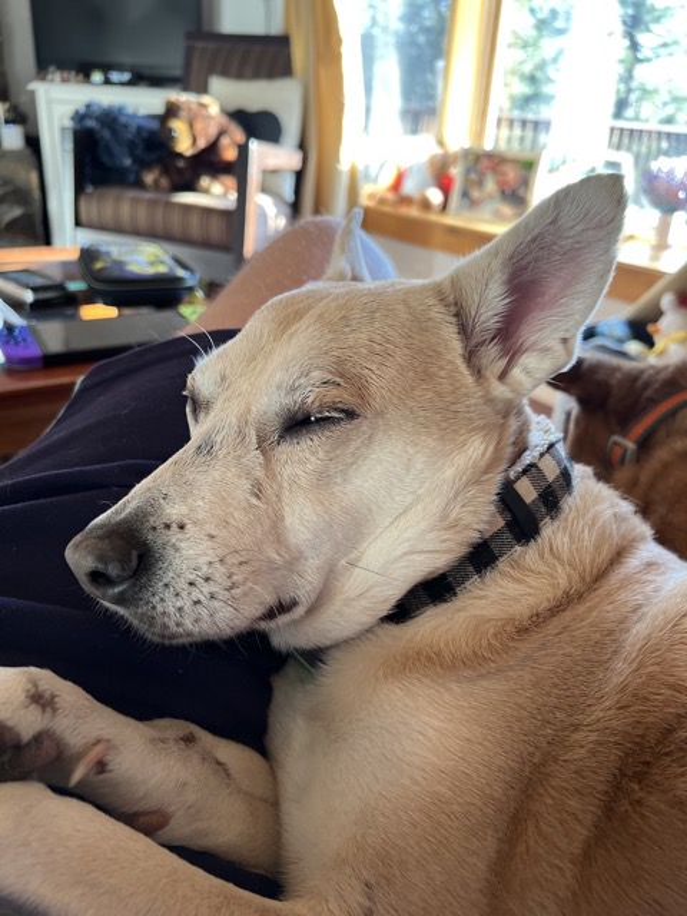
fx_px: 688
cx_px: 344
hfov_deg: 53.1
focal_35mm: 26
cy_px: 458
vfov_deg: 67.3
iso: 125
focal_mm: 5.7
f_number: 1.5
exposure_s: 1/78
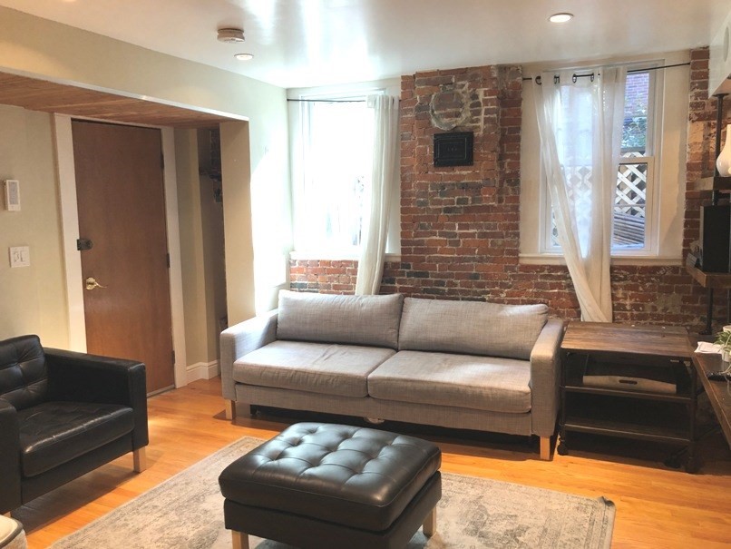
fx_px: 591
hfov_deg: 63.4
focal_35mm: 28
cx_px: 366
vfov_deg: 49.8
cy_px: 274
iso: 50
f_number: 1.8
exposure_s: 1/15
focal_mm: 3.99
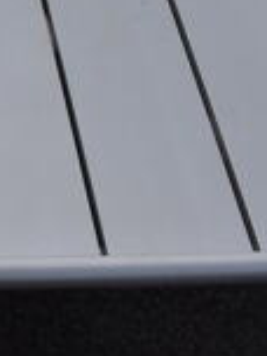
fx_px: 1070
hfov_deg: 12.5
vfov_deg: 17.7
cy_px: -112
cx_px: -269
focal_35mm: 104
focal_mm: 18
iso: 200
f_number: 8
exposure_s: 1/400
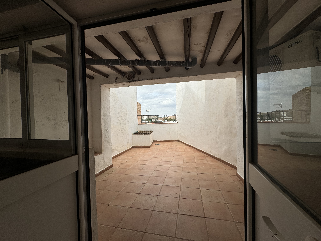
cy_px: 120
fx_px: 130
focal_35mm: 14
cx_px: 160
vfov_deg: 85.7
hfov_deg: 102.1
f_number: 2.2
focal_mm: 2.22
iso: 50
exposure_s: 1/1536
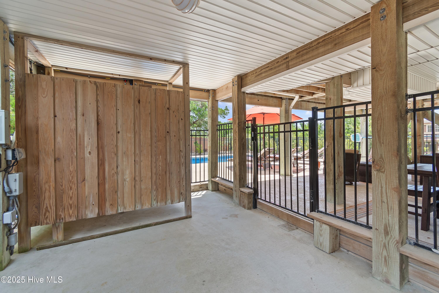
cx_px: 220
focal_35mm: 15
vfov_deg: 77.3
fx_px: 183
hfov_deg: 100.4
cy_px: 146
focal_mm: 10
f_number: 4.5
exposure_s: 1/50
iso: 100
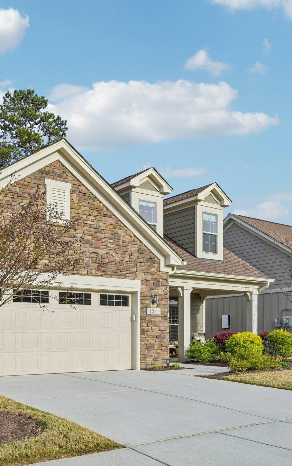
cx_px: 103
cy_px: 235
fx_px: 443
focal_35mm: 35
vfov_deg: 55.6
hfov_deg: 36.2
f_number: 8
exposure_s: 1/320
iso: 100
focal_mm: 22.5
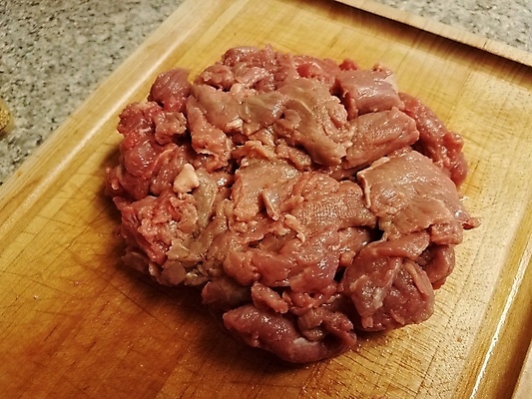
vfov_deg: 53.1
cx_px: 266
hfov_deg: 67.3
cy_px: 200
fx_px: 400
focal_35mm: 26
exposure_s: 1/60
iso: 160
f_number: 1.7
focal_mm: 4.2
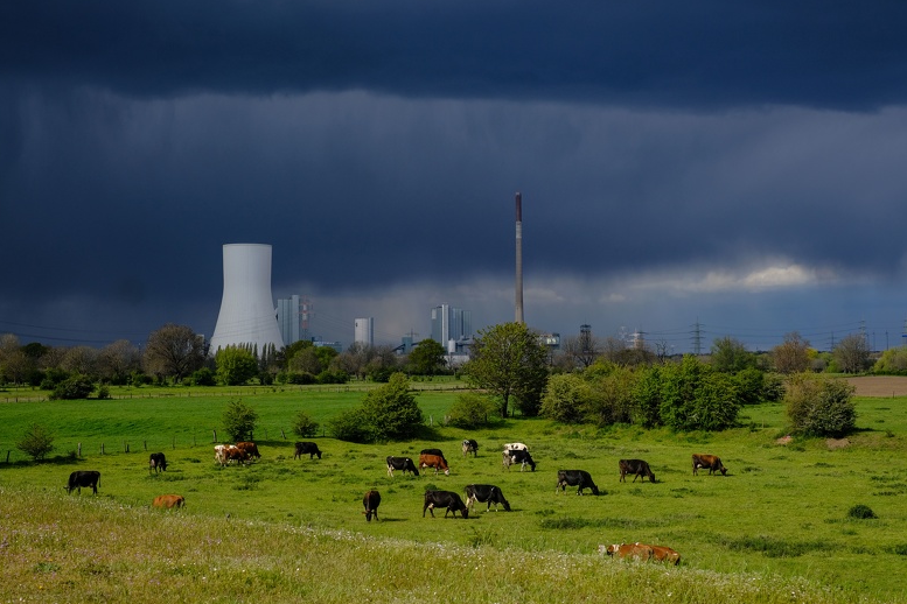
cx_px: 459
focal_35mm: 54
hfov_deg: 36.9
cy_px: 302
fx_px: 1360
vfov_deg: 25.1
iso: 200
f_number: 5.6
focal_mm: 35
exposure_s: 1/1000
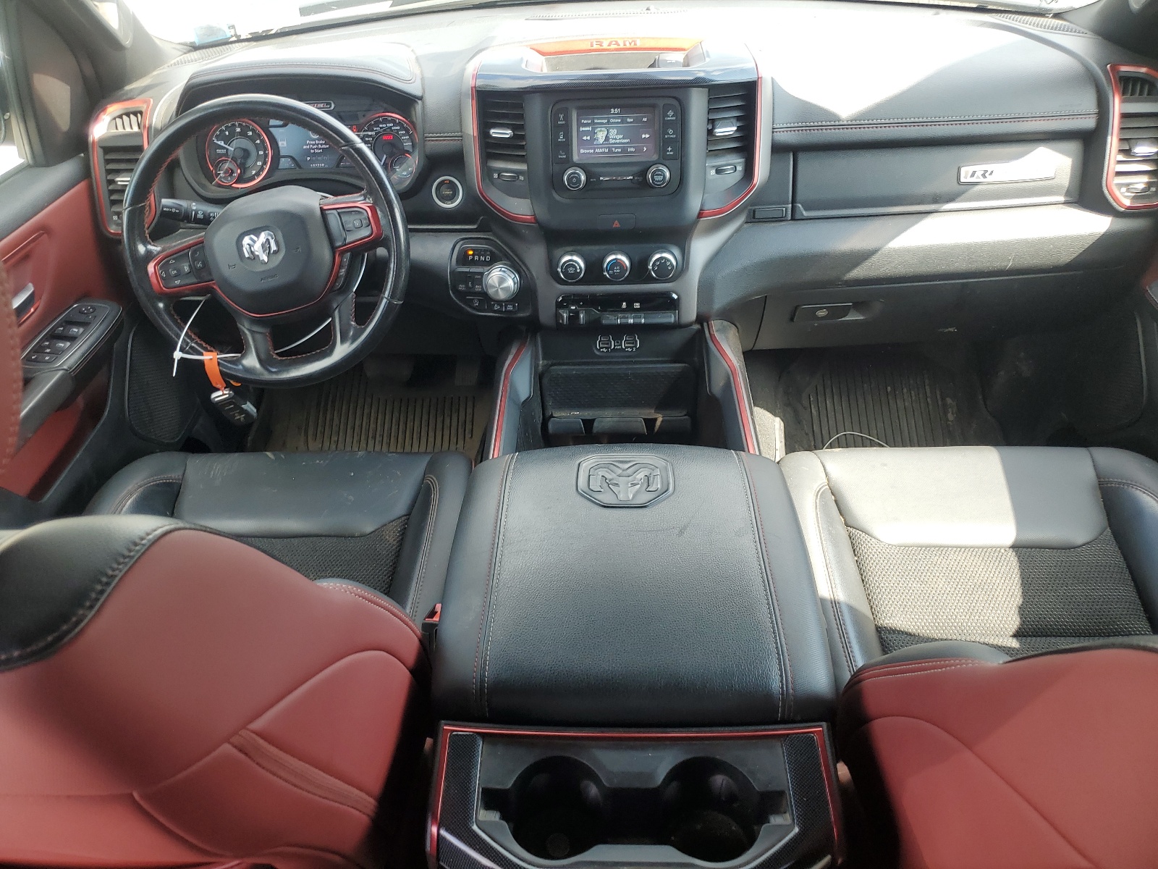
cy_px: 434
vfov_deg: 53.1
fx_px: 870
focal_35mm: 26
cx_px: 579
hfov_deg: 67.3
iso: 50
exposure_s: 1/156
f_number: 1.5
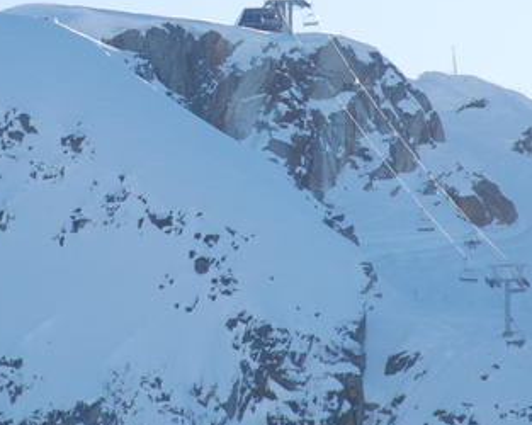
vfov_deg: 2.5
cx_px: 243
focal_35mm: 630
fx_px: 9913
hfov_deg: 3.1
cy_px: 73
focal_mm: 200
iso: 100
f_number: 5.6
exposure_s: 1/320
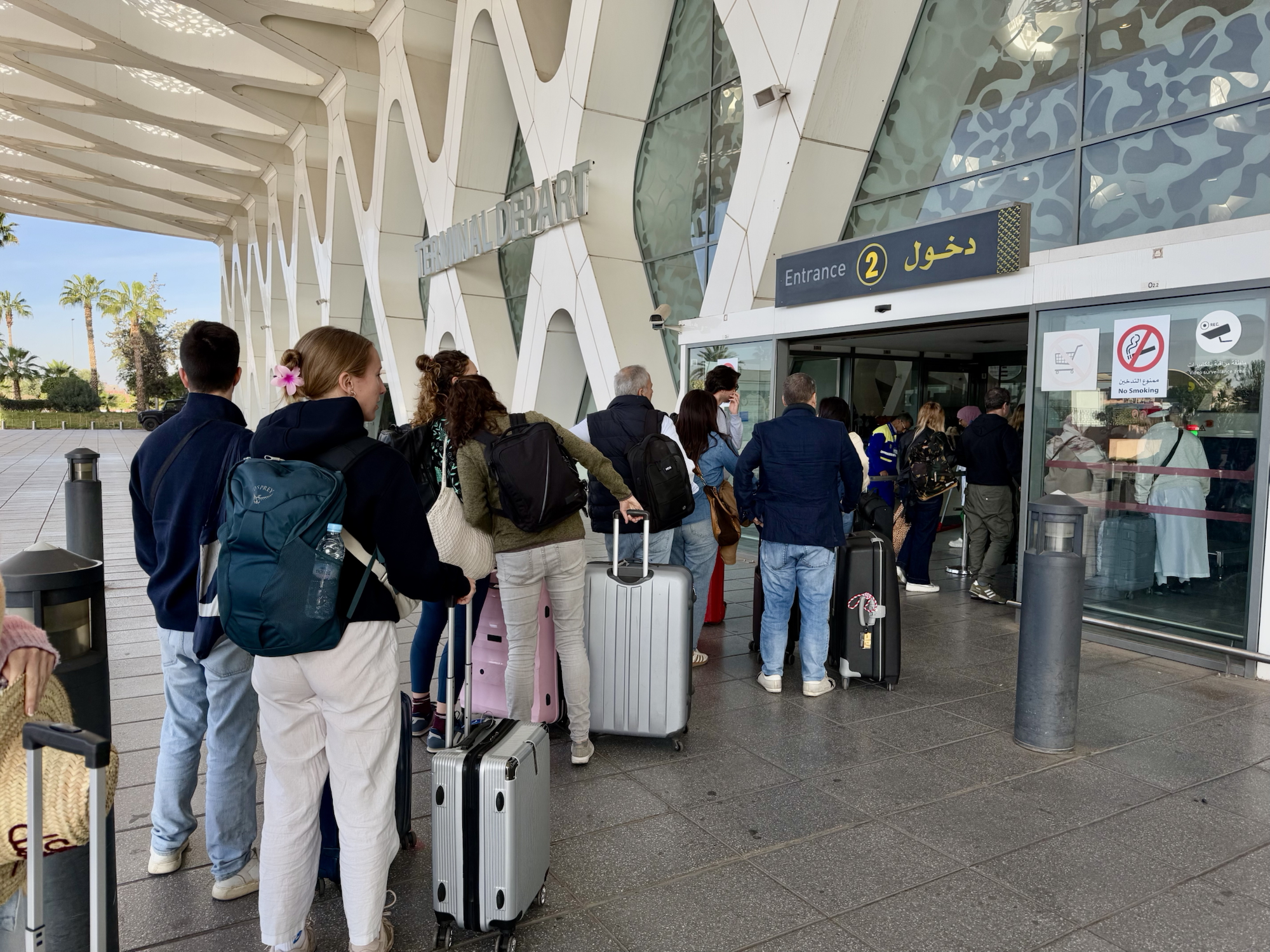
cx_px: 635
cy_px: 476
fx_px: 881
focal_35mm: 24
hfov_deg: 71.6
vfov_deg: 56.8
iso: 80
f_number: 1.78
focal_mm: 6.76
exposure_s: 1/1410
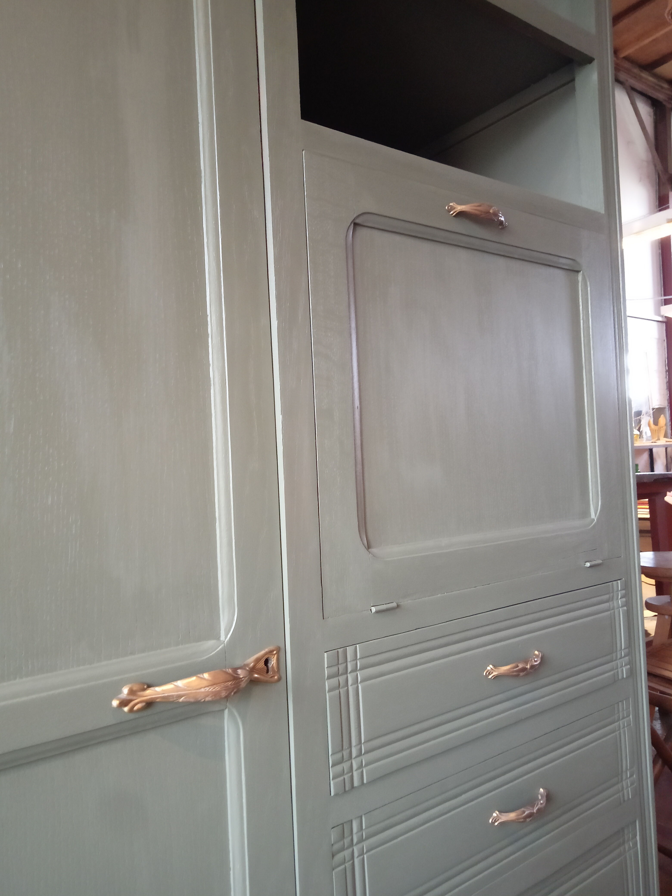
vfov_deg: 67.3
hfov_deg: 53.1
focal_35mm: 26
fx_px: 673
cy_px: 448
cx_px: 336
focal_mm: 3.46
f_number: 2.2
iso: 1024
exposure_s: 1/20
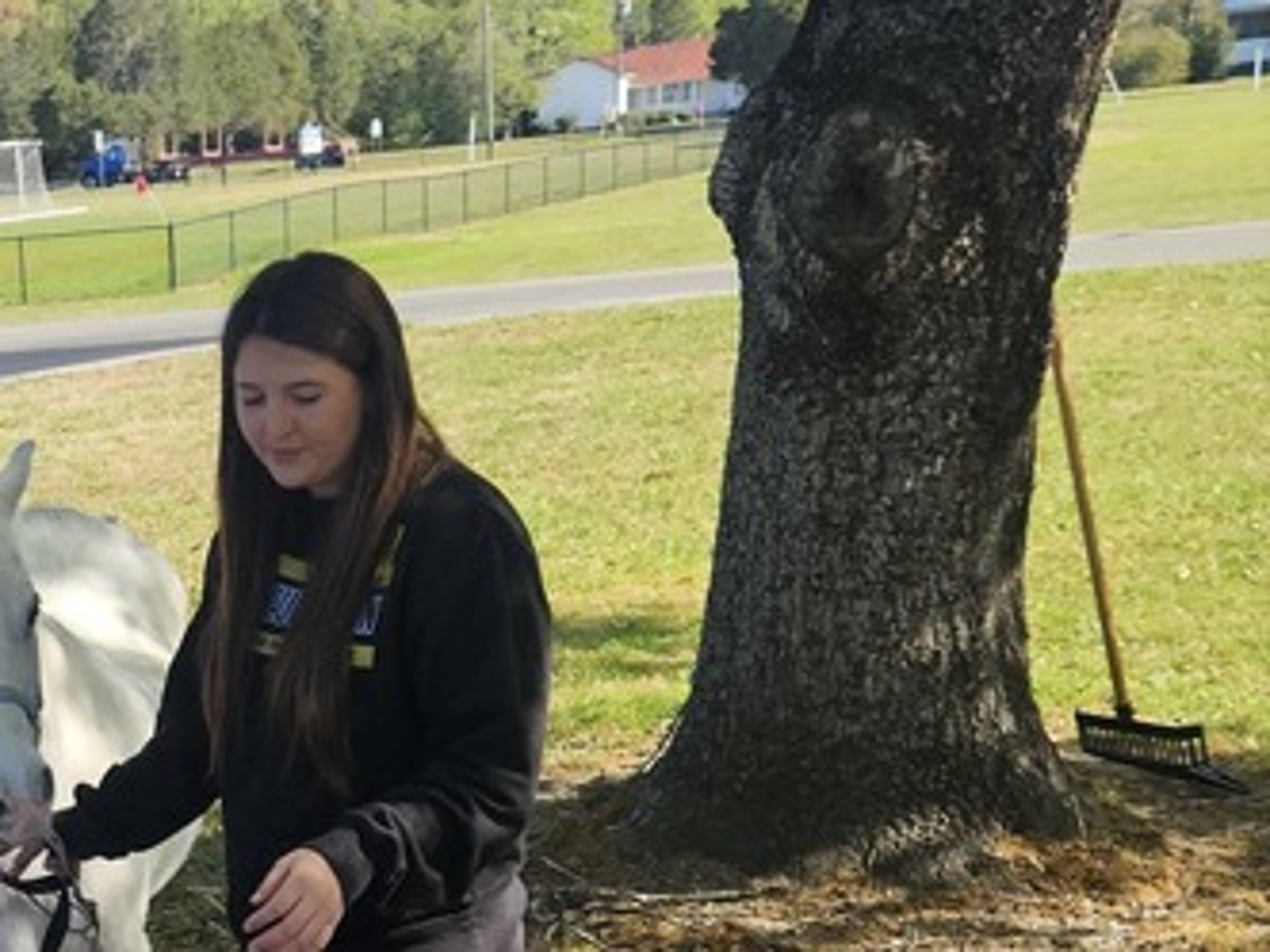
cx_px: -138
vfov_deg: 19.9
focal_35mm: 71
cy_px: 1013
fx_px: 2605
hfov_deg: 25.4
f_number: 1.8
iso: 40
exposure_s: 1/1199
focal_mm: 5.4
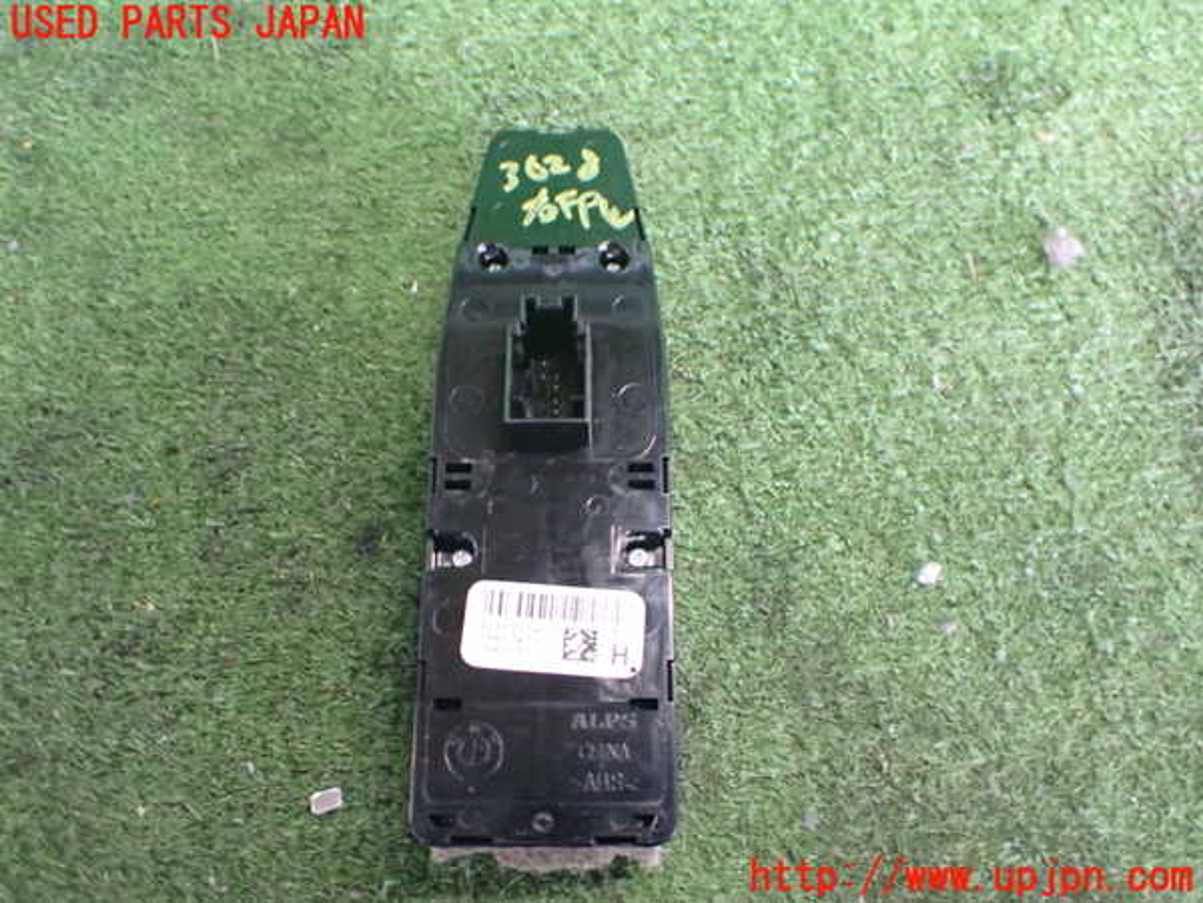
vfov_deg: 46.8
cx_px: 602
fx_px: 1043
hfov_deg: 60.0
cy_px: 452
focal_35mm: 30
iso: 800
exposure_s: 1/50
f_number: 2.3
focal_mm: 5.4
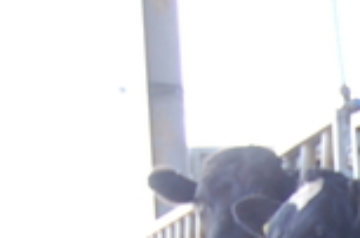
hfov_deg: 8.1
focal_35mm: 240
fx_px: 2395
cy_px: 528
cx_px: 755
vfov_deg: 5.5
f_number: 4.8
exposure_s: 1/60
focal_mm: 35
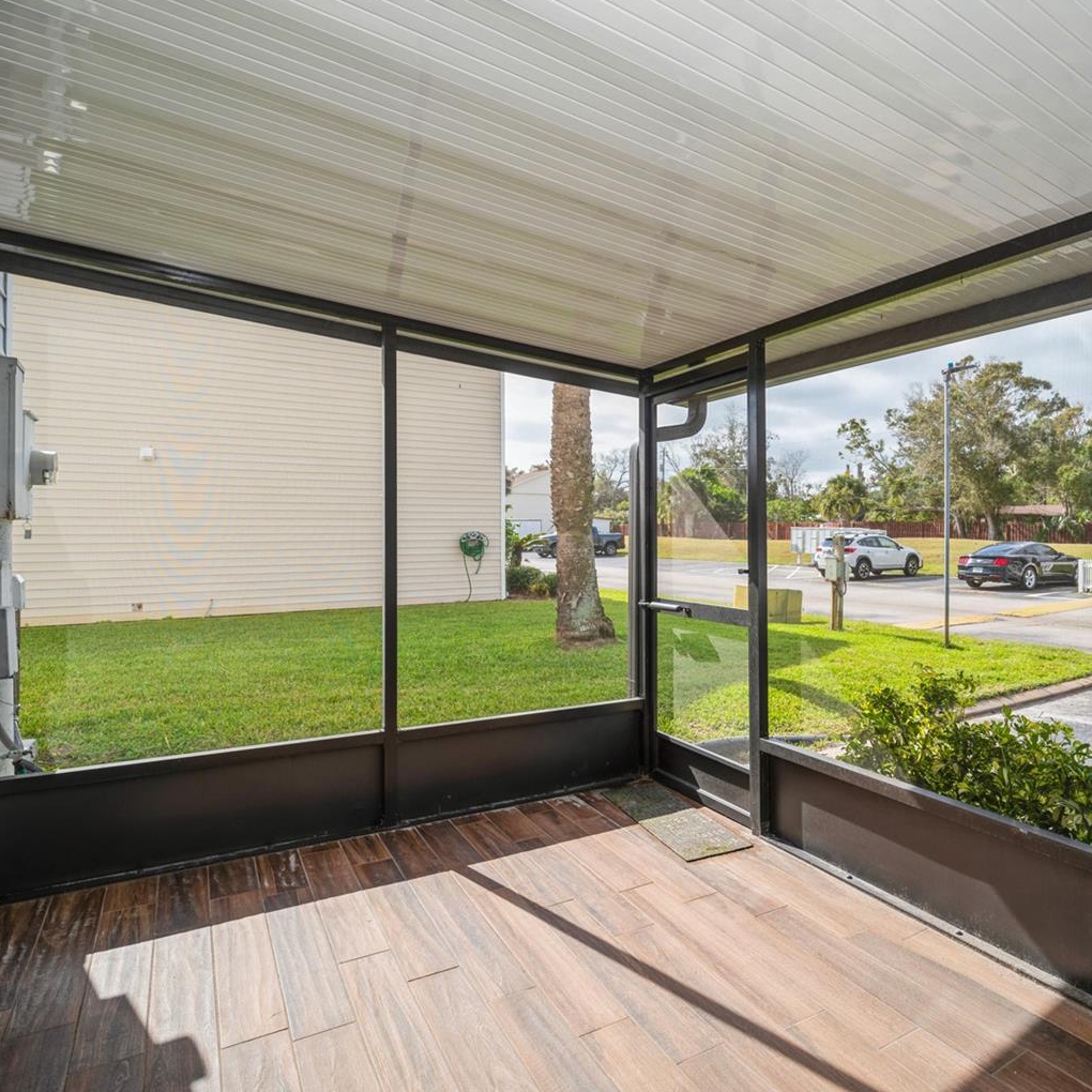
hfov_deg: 73.2
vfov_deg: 74.8
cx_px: 699
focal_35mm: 20
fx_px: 714
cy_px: 532
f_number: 8
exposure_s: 1/125
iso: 200
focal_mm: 15
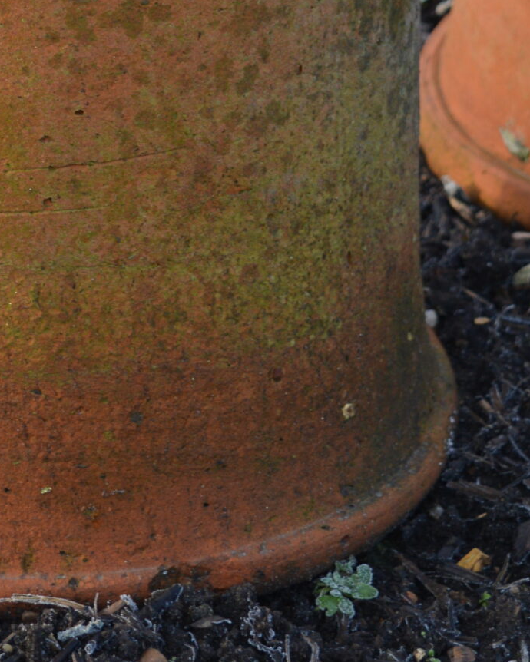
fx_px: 3273
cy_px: -261
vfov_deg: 11.2
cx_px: 118
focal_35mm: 167
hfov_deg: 9.2
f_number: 5.6
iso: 200
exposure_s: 1/125
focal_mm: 40
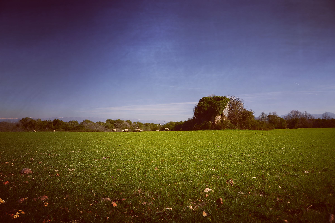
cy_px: 112
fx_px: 261
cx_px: 168
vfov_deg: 46.4
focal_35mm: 28
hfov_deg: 65.5
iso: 100
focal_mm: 28
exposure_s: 1/160
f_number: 8
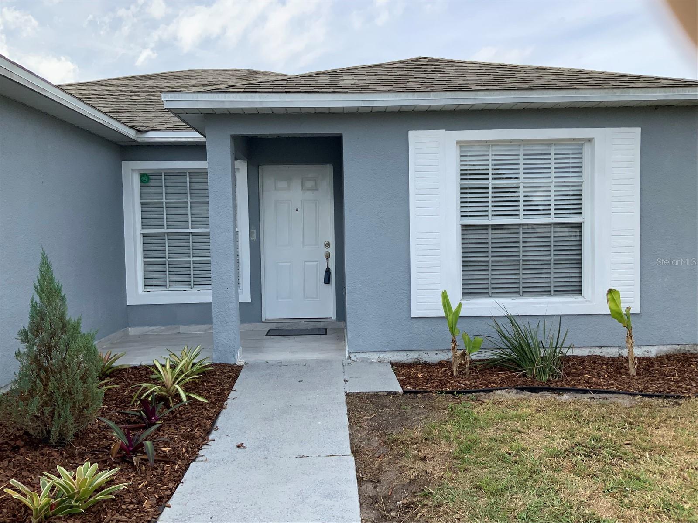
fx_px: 585
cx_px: 349
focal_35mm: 29
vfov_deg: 48.2
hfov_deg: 61.7
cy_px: 262
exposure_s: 1/929
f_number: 1.8
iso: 16
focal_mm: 3
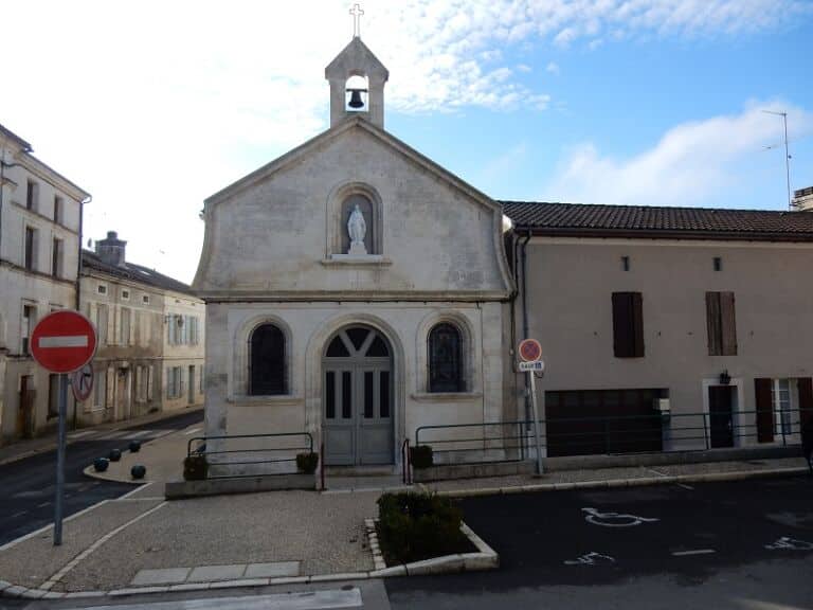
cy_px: 305
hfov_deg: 69.4
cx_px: 406
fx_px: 587
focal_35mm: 25
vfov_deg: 54.9
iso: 125
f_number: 3.7
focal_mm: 4.5
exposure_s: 1/1000
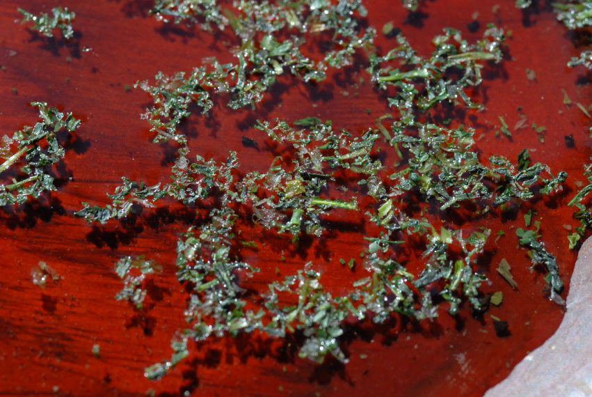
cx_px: 296
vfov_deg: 8.7
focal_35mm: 158
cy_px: 198
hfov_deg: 13.0
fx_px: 2594
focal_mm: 105
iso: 400
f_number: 13
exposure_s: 1/320
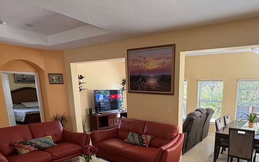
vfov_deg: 47.2
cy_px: 124
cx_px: 168
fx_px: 176
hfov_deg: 70.8
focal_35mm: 25
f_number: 2.2
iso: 160
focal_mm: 2.22
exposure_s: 1/99
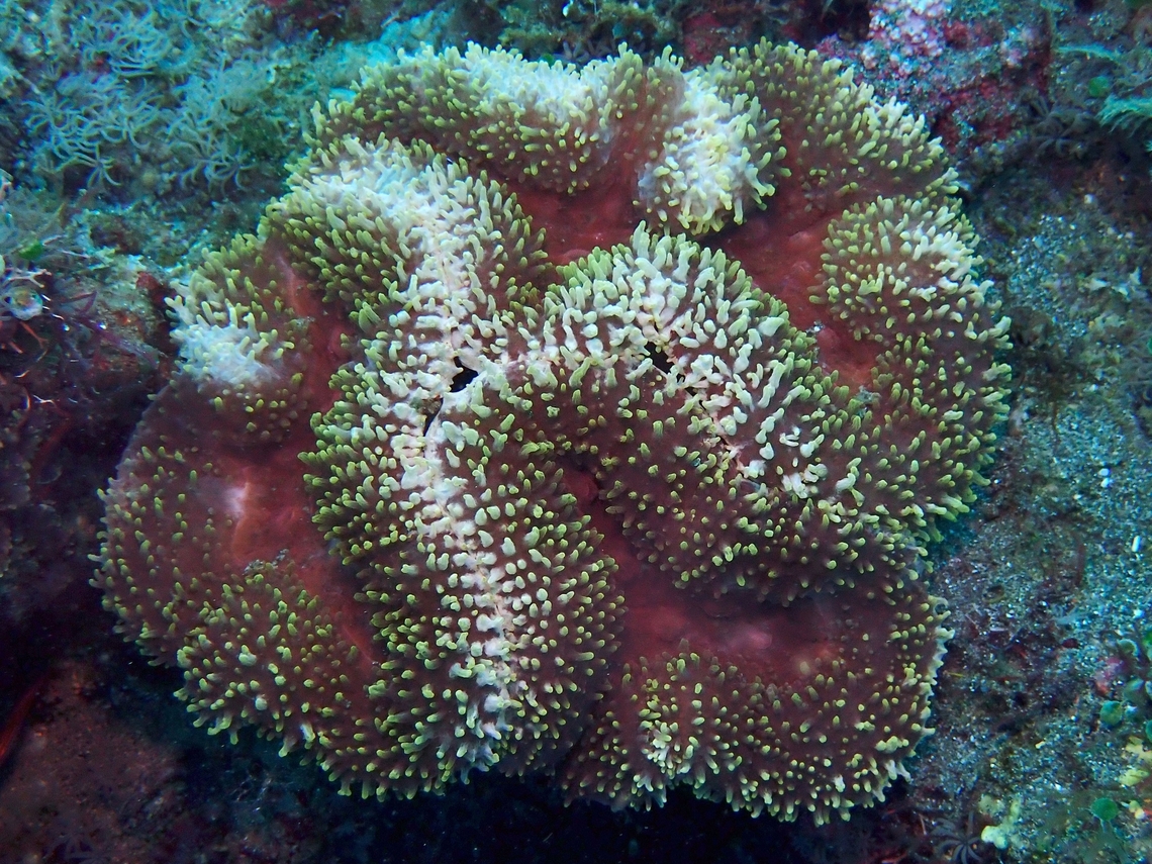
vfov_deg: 30.9
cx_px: 576
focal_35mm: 47
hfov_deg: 40.4
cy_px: 432
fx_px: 1564
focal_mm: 8.4
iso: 200
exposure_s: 1/100
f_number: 4.5
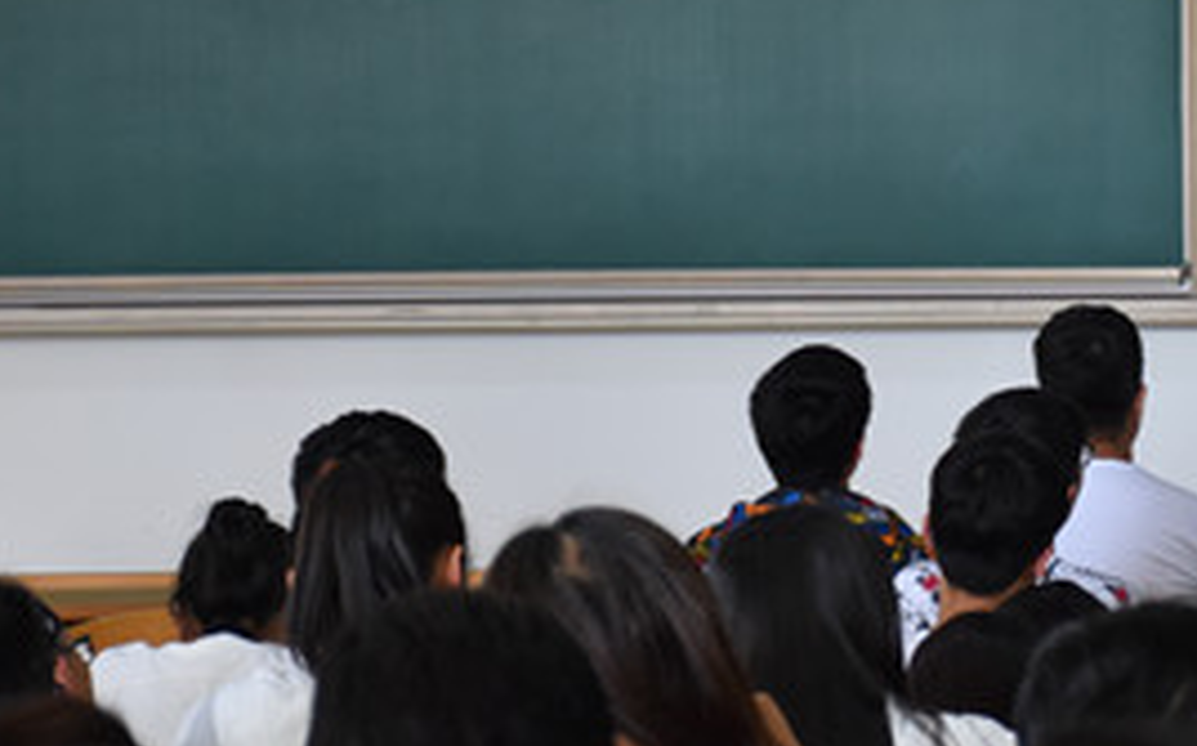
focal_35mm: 190
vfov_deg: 6.9
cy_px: -45
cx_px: 1197
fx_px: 6193
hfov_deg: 10.9
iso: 800
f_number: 4.8
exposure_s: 1/60
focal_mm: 52
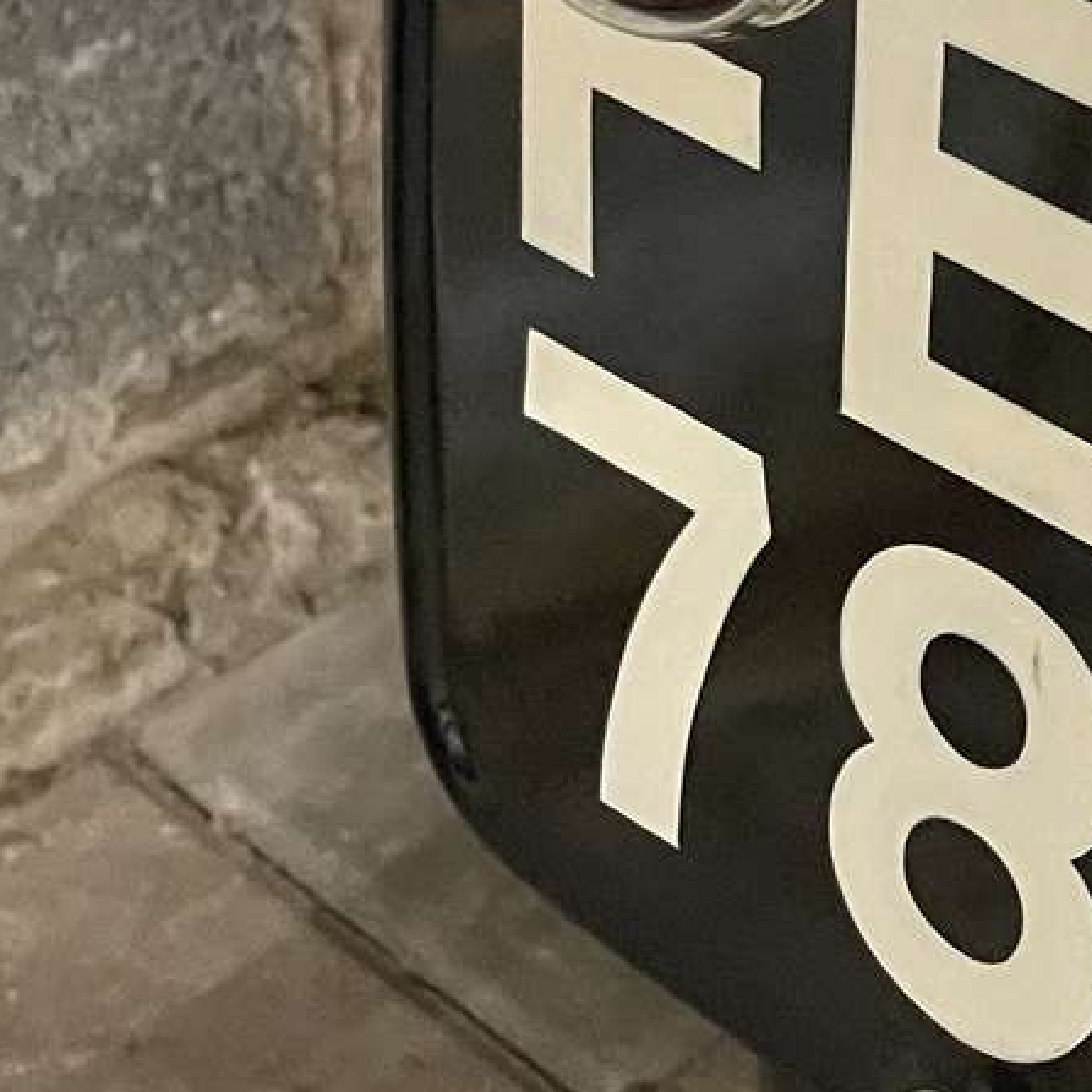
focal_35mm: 103
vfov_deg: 16.7
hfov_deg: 15.2
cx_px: 1795
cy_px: 132
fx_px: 3676
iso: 800
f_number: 1.6
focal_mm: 4.2
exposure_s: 1/25
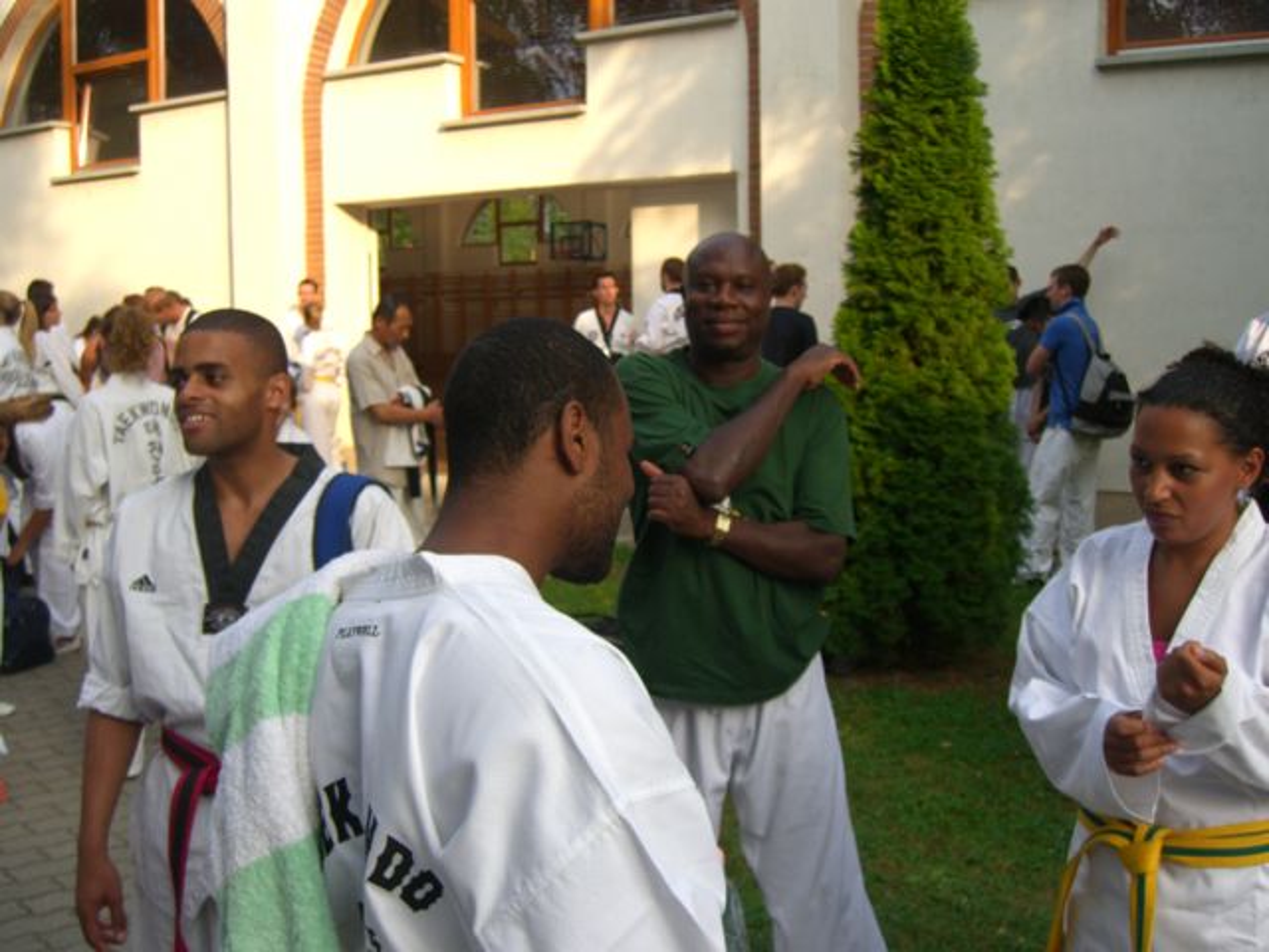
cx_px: 634
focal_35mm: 38
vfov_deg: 37.7
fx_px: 1393
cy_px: 476
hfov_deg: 49.0
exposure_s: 1/250
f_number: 2.8
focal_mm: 7.9
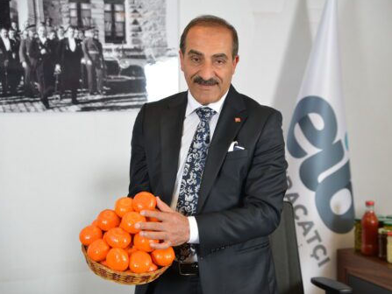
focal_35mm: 77
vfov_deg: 19.2
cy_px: 146
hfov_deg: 25.3
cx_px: 205
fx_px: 873
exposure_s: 1/100
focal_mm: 70
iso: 100
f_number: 4
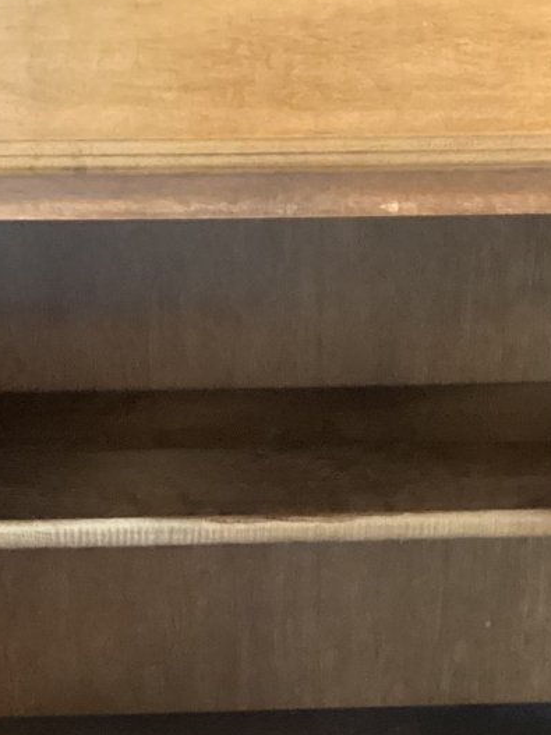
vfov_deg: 21.5
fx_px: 1890
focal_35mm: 89
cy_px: 681
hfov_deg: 16.6
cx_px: 282
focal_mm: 3.3
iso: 640
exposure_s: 1/24
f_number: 2.4
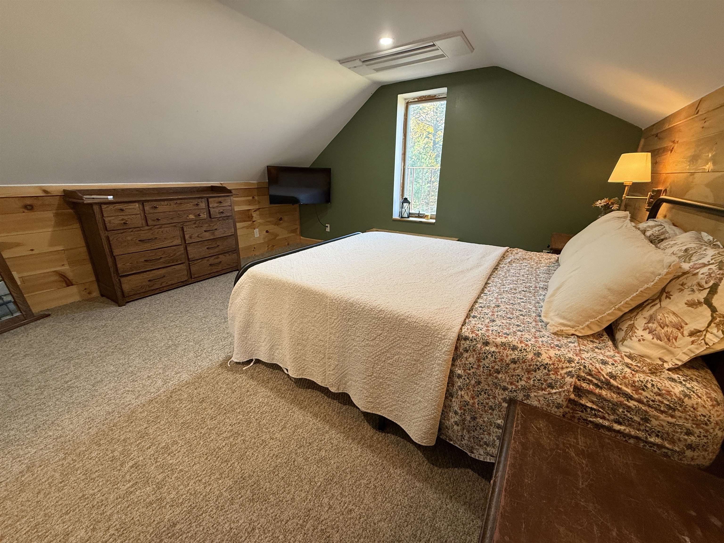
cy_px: 272
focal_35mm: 14
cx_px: 362
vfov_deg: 85.7
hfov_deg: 102.1
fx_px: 293
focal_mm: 2.22
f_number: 2.2
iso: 200
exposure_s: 1/60
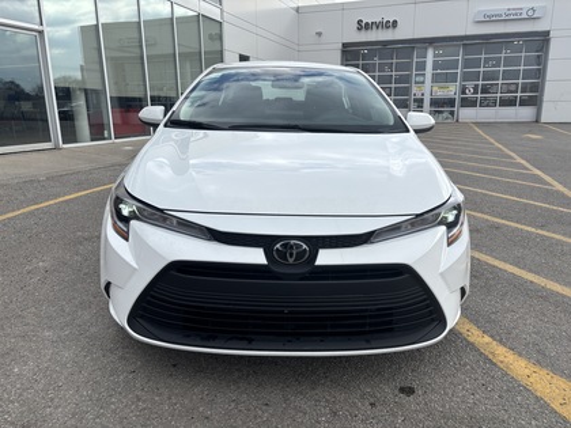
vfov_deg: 53.1
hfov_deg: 67.3
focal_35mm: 26
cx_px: 286
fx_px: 429
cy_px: 214
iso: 50
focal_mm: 5.96
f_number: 1.6
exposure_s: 1/2451
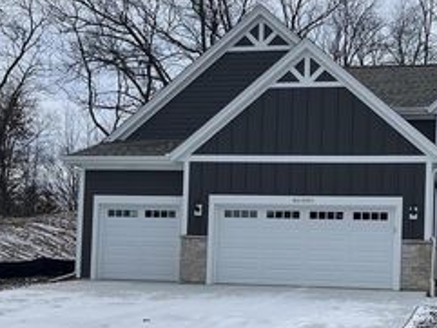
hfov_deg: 34.5
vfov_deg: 26.8
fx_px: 682
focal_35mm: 54
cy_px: 238
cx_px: 348
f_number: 1.5
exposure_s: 1/1159
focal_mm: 5.7
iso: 50
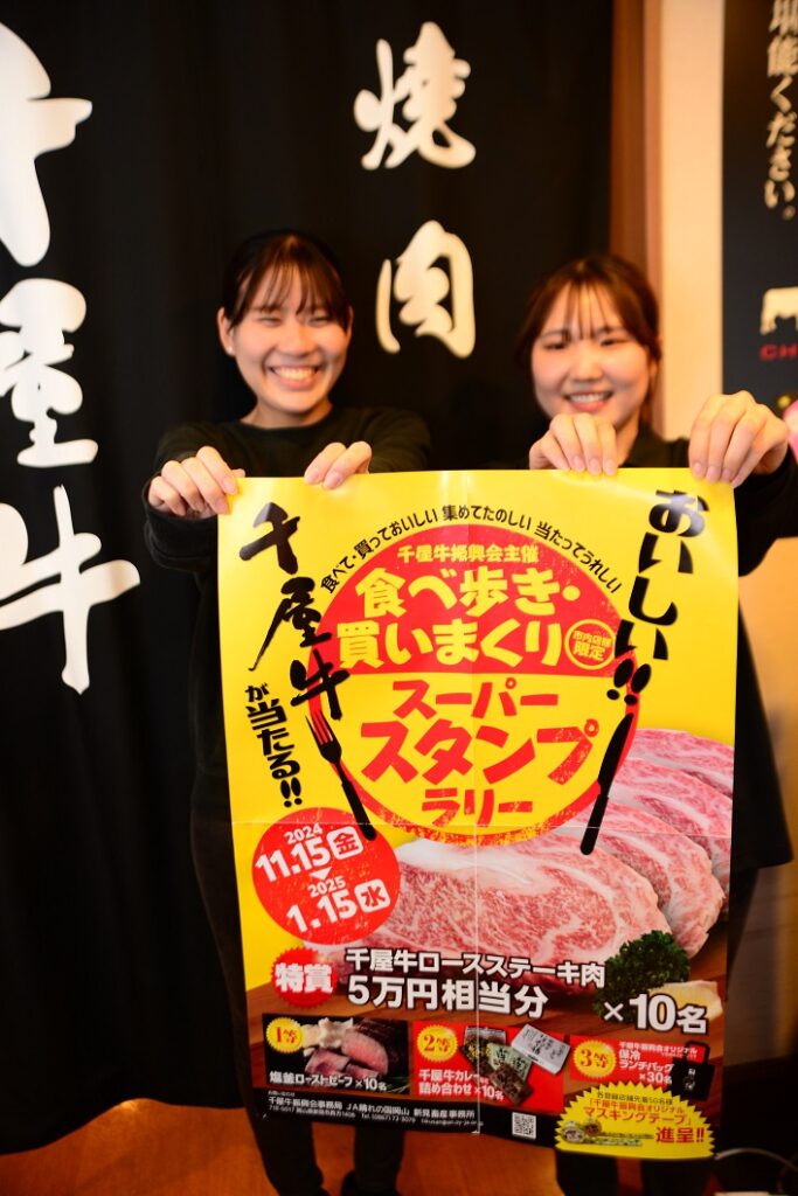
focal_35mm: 30
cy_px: 598
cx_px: 399
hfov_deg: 43.6
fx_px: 997
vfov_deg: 61.9
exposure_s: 1/60
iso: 800
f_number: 3.5
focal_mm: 30
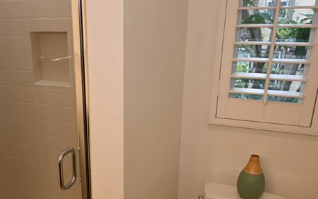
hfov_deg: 47.6
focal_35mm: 41
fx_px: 355
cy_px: 149
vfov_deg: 30.7
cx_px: 111
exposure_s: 1/60
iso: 200
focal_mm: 12
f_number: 4
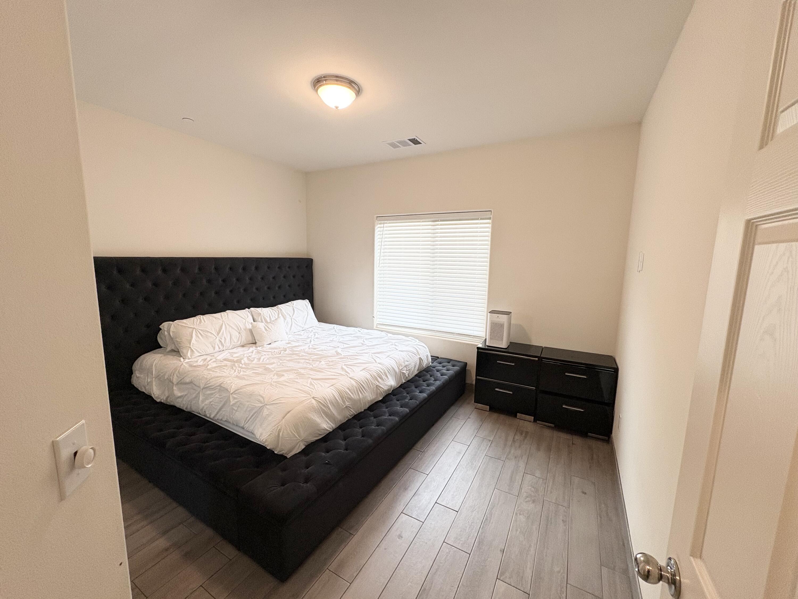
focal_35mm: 14
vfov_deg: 85.7
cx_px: 399
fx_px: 323
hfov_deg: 102.1
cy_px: 300
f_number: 2.2
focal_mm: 2.22
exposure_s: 1/120
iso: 80
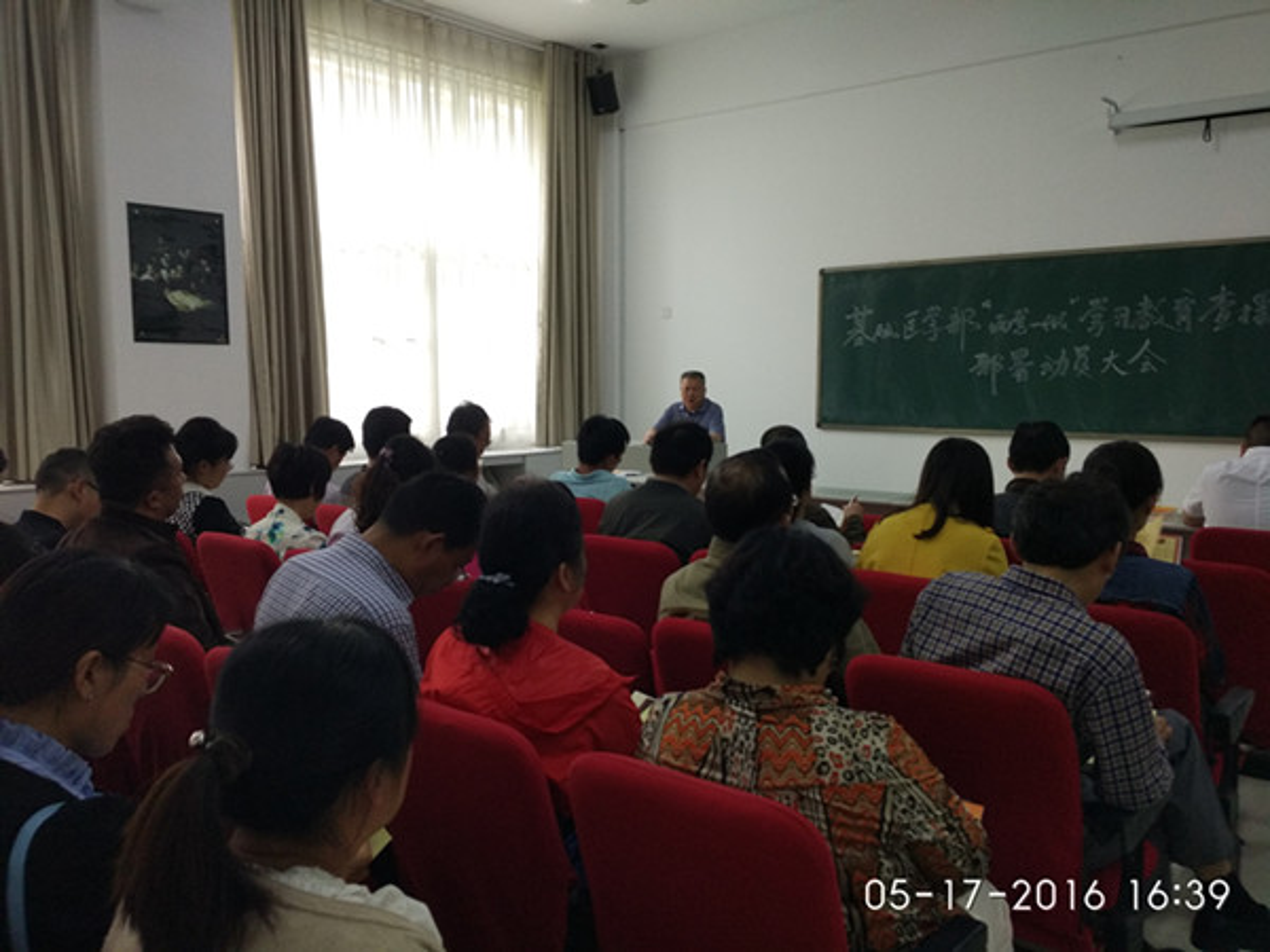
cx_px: 635
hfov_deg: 71.6
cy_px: 476
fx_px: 881
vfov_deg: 56.8
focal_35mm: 24
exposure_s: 1/50
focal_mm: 4.12
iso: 292
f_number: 2
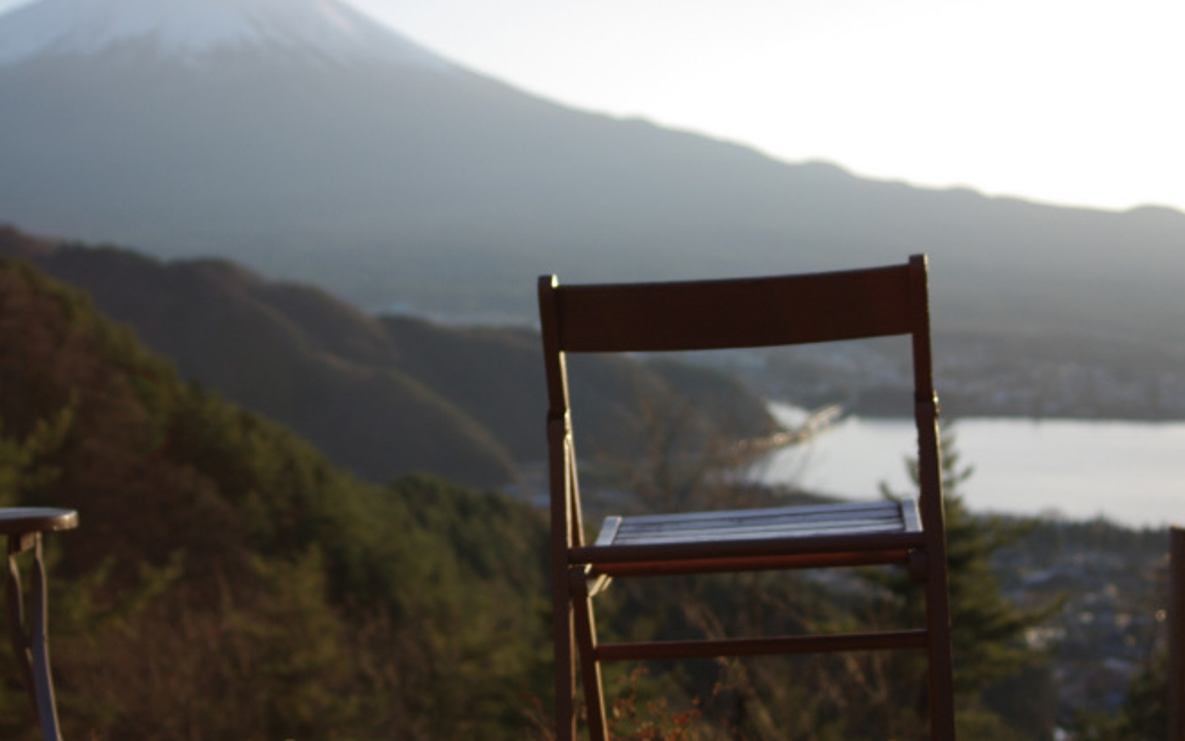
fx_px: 3004
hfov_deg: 22.3
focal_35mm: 93
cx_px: 500
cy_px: 329
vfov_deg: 14.1
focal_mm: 50
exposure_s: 1/250
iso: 100
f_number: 8
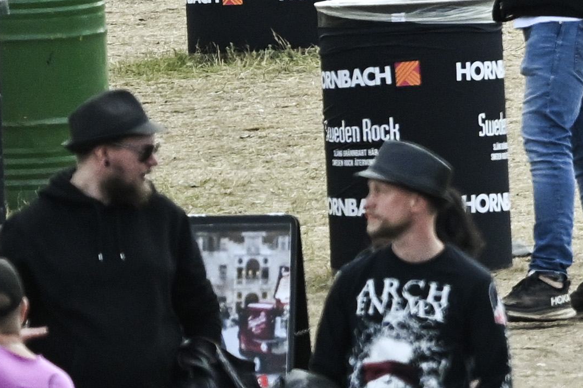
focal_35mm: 1850
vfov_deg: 0.7
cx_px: 1919
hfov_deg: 1.1
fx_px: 29957
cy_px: -211
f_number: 5.6
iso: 640
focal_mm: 240
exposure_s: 1/1600
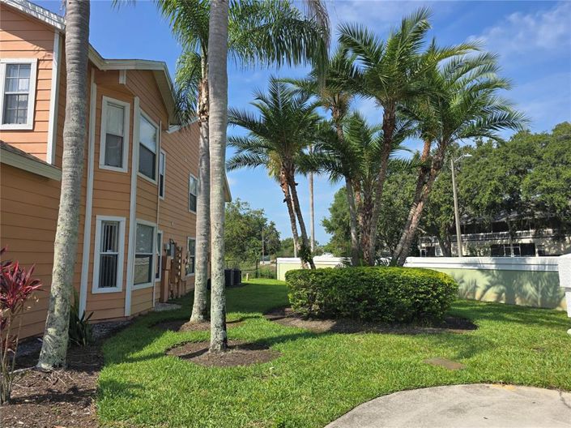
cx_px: 286
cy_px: 214
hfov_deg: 74.0
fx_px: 379
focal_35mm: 23
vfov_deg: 58.8
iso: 12
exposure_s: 1/670
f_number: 1.7
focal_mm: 6.3
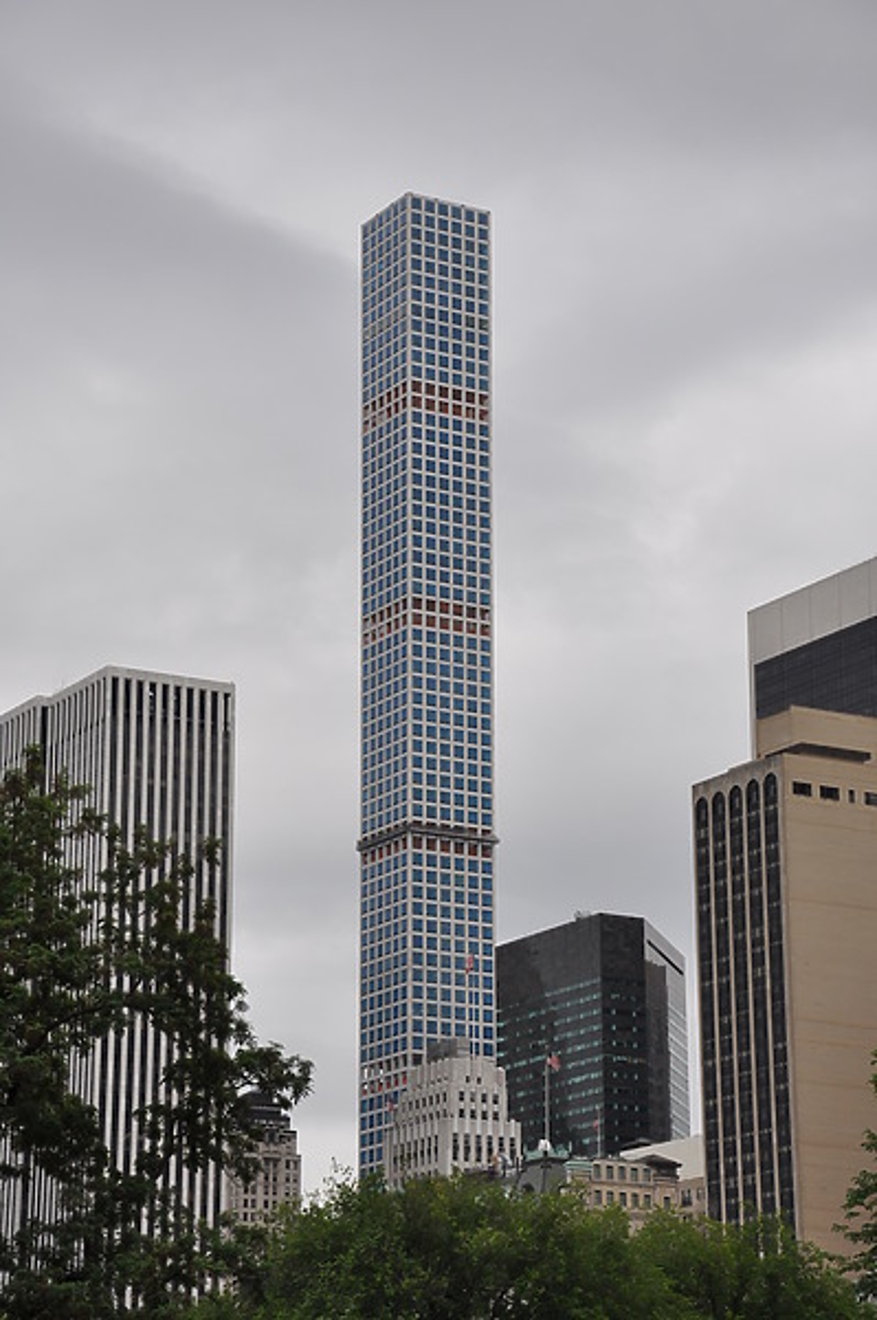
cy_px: 660
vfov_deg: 21.9
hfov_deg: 14.7
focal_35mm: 93
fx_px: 3404
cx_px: 438
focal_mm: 62
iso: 200
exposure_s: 1/250
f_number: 8
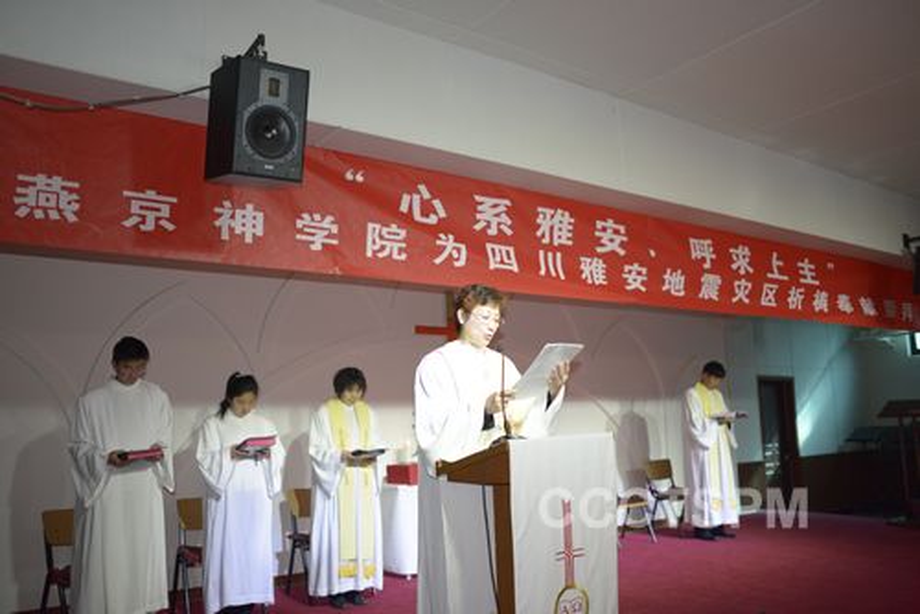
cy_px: 307
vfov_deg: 46.5
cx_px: 460
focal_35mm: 28
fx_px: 716
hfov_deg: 65.4
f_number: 1.8
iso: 1600
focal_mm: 28
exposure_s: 1/250
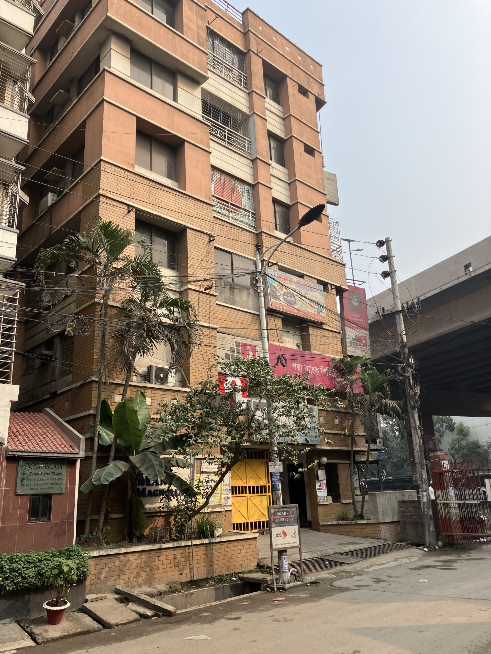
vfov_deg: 63.4
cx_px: 246
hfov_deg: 49.7
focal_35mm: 28
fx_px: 530
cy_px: 327
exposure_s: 1/952
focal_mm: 3.99
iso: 32
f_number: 1.8
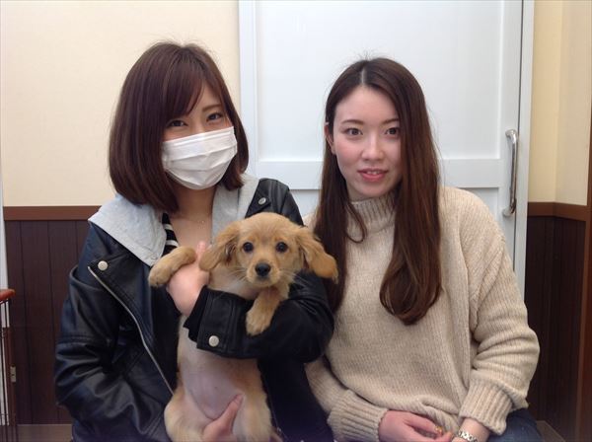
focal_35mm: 35
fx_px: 598
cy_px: 221
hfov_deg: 52.7
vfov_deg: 40.6
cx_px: 296
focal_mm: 4.28
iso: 64
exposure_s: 1/40
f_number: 2.4
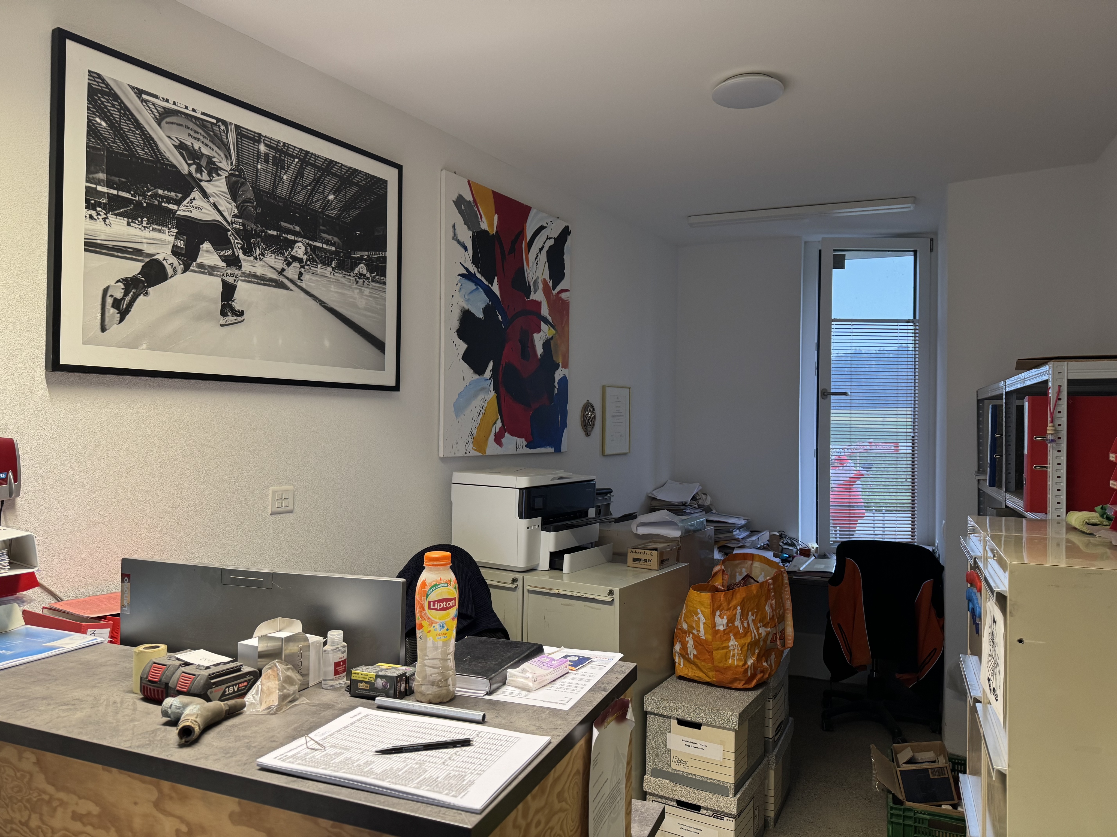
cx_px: 558
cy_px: 418
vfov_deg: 56.8
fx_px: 774
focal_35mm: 24
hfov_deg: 71.6
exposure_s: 1/50
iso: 160
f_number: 1.78
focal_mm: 6.76
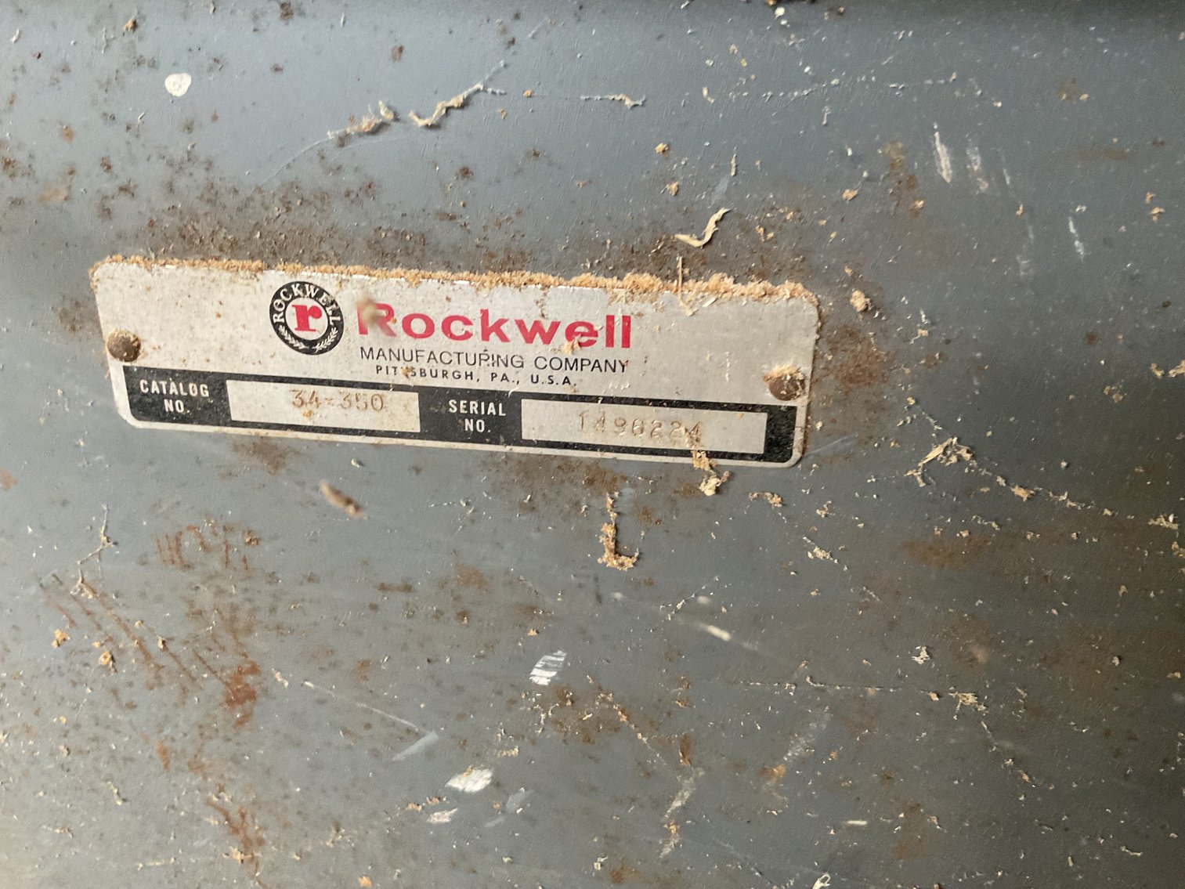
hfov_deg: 61.7
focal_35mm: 29
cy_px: 444
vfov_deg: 48.2
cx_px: 592
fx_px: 993
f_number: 1.8
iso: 200
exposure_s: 1/60
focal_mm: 3
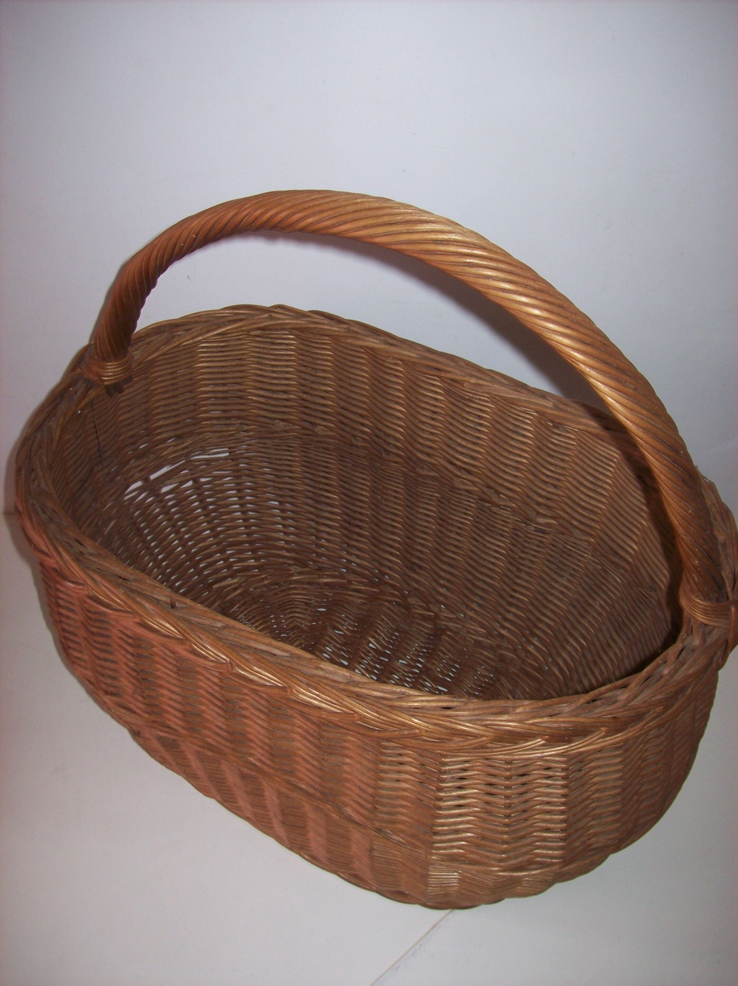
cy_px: 493
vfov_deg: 51.4
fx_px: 1024
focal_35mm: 36
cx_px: 369
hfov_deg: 39.6
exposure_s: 1/64
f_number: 2.7
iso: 80
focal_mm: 6
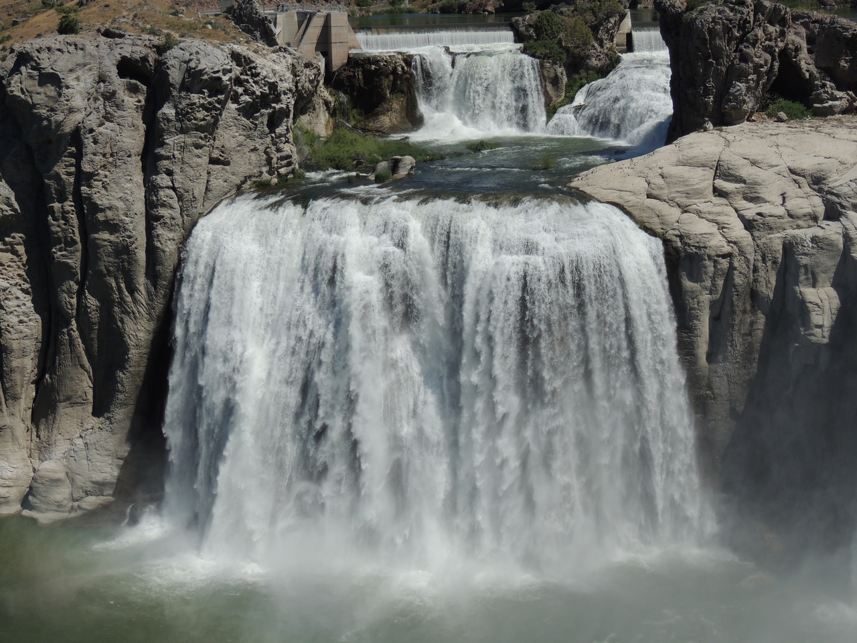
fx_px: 1857
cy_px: 322
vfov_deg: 19.6
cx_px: 428
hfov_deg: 26.0
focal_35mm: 75
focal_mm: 13.3
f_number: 4.4
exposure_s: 1/1600
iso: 100
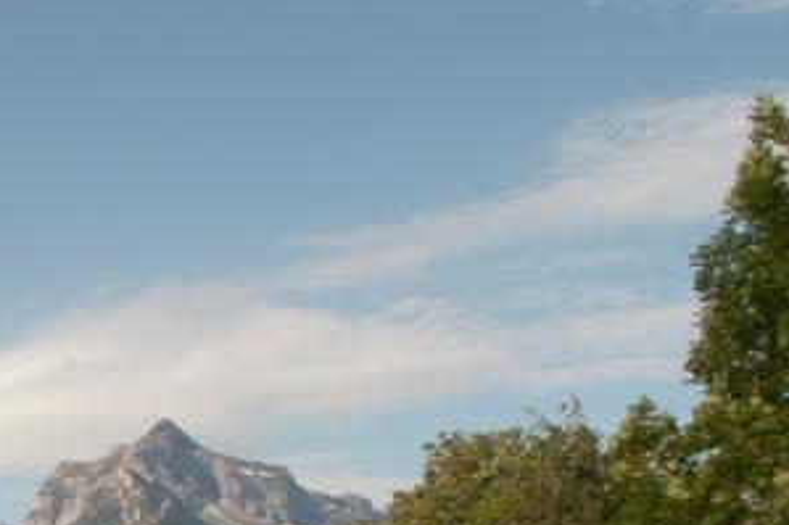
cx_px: -8
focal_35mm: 78
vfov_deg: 16.8
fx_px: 1708
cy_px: 604
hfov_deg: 24.7
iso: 50
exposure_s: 1/200
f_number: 6.3
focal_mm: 5.86
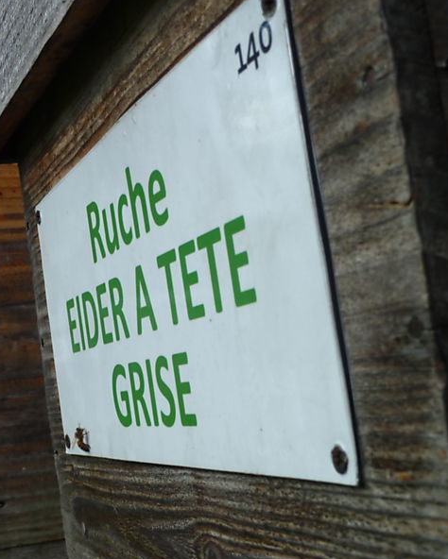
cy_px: 280
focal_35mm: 58
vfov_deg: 32.5
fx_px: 961
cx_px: 83
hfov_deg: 25.7
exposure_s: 1/160
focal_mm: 7.3
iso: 80
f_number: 4
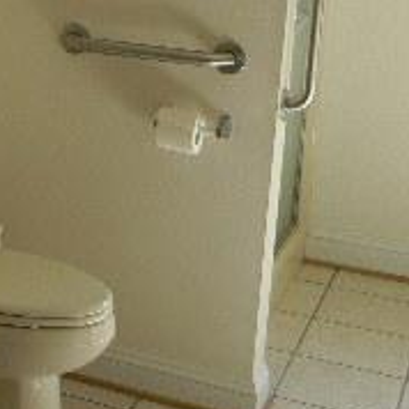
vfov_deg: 19.1
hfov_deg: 18.1
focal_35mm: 89
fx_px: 1190
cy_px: 34
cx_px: -136
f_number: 3.5
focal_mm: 5
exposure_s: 1/30
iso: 97
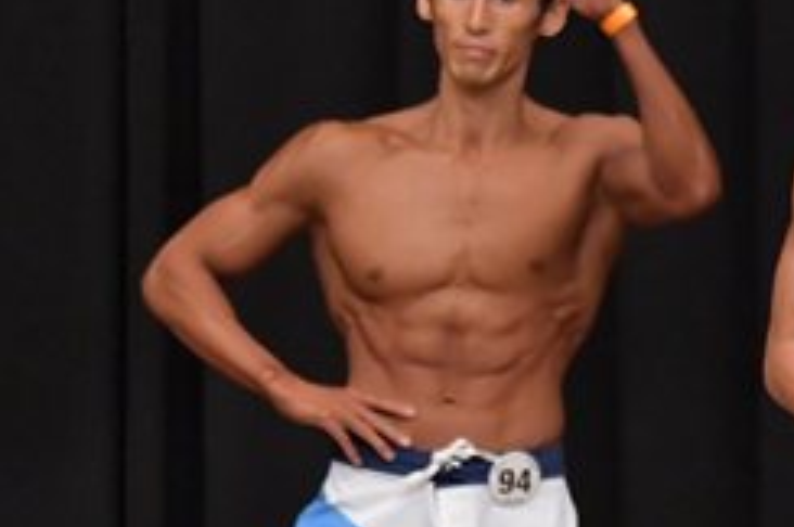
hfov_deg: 2.9
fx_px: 15771
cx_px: 311
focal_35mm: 716
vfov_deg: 1.9
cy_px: 573
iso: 6400
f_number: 5.6
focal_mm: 150
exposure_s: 1/400
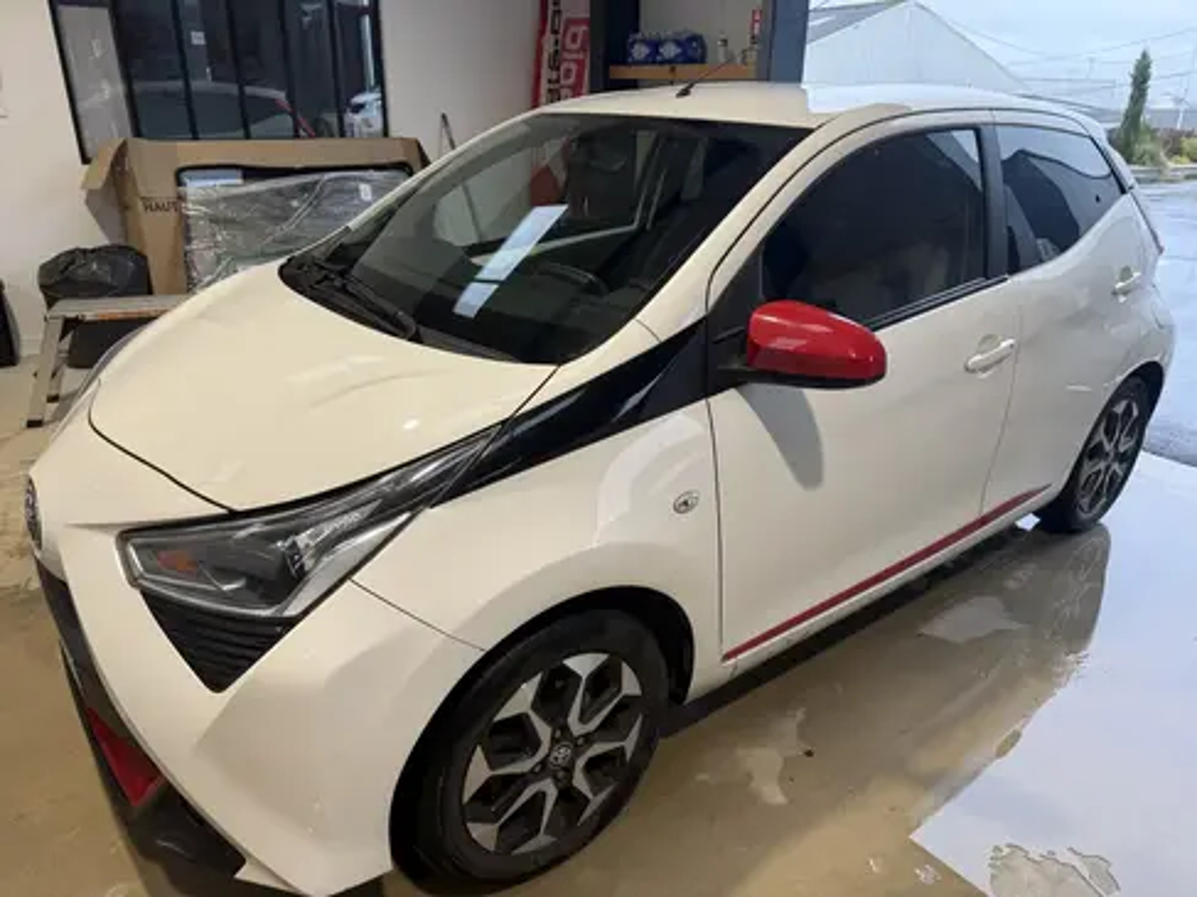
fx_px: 830
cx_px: 598
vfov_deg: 56.8
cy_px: 448
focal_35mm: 24
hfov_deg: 71.6
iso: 50
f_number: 1.78
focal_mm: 6.76
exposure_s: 1/100
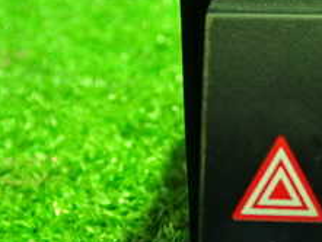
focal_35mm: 87
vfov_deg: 17.0
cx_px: 261
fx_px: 810
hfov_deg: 22.2
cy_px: 159
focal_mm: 5.79
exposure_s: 1/20
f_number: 2.4
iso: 800
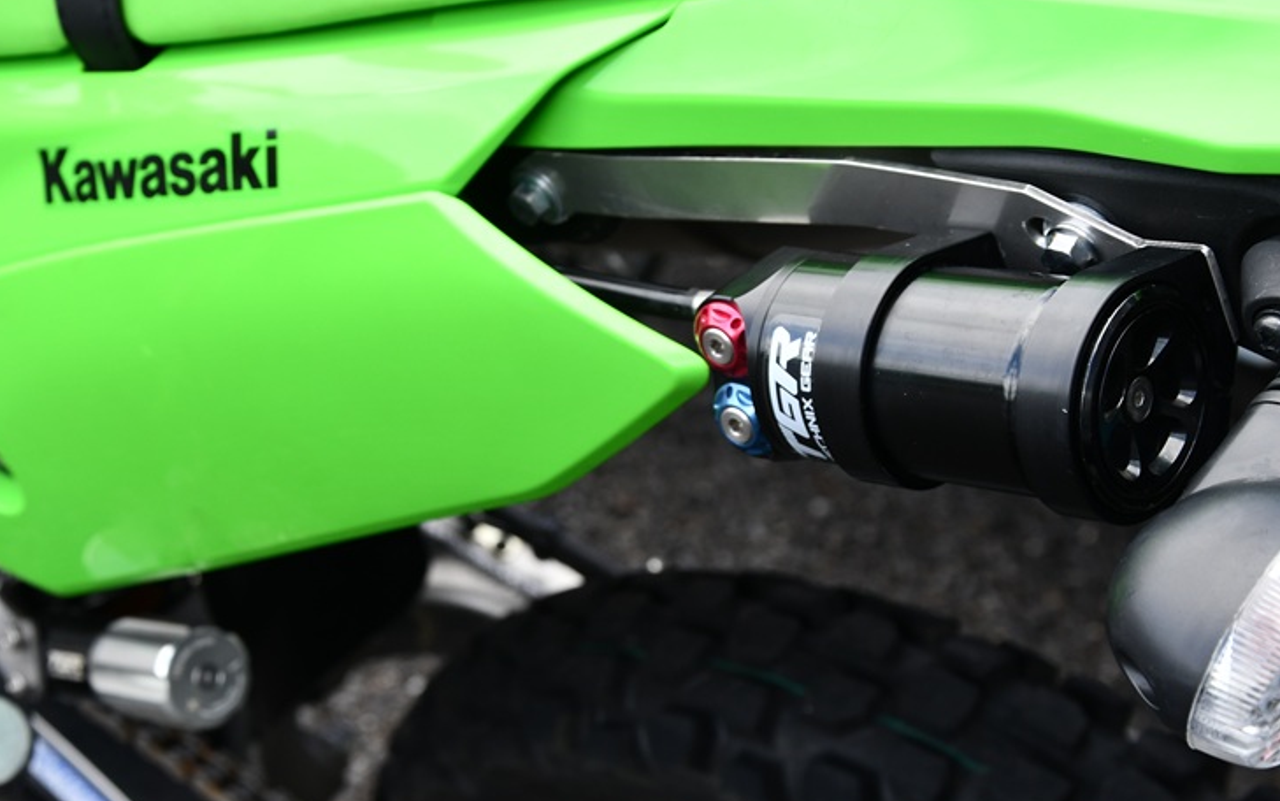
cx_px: 615
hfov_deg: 23.5
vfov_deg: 14.8
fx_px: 3071
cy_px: 509
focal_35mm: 88
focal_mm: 42
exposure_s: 1/250
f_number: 5.6
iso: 320
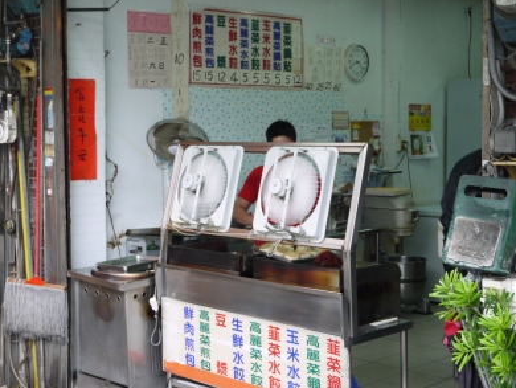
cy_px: 176
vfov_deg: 23.7
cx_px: 230
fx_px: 925
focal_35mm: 62
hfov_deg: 31.2
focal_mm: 27
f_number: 5.1
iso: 320
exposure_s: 1/60
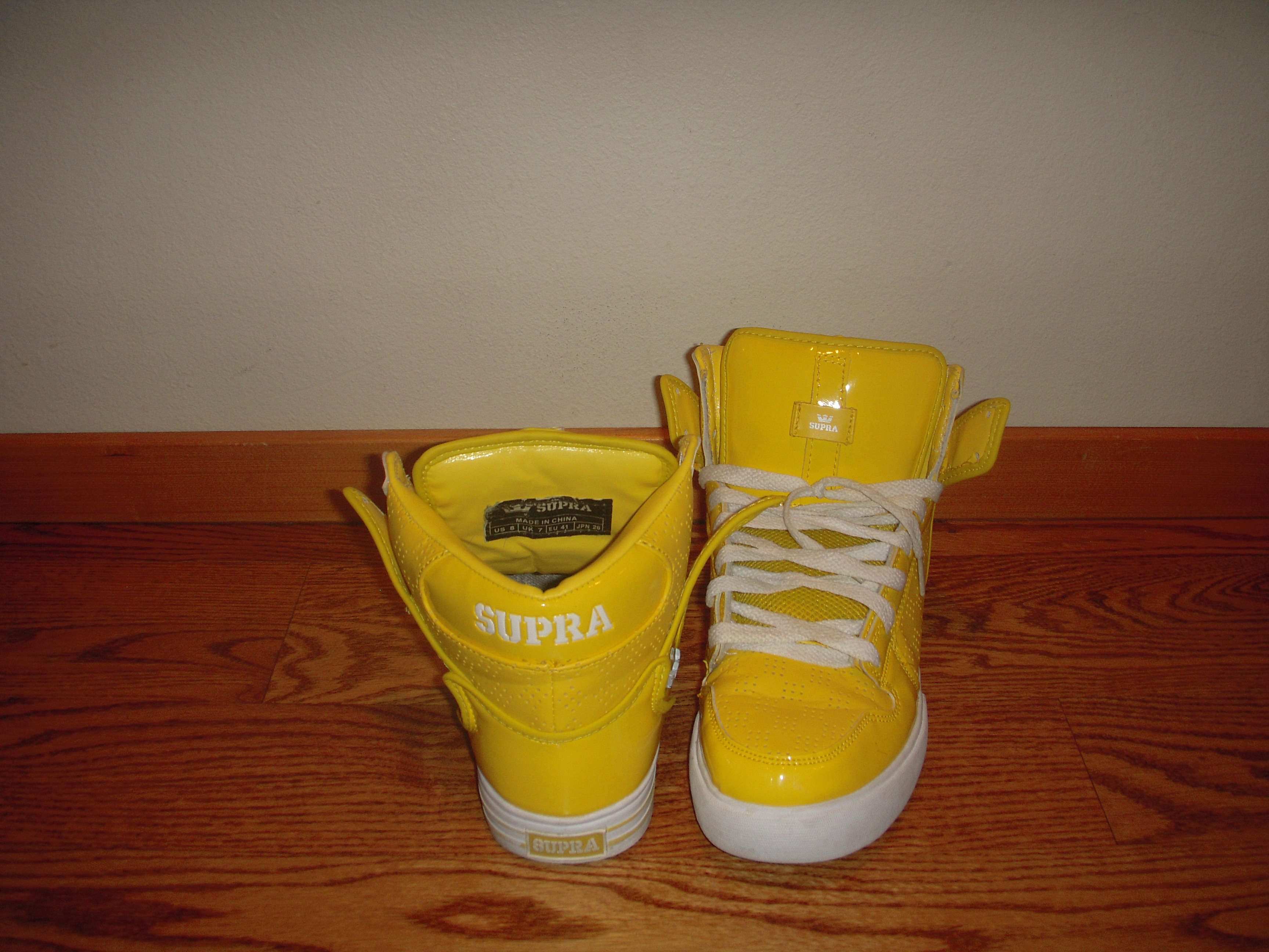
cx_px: 634
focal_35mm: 38
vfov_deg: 37.7
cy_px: 476
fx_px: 1393
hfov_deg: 49.0
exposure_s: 1/30
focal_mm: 6.3
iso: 100
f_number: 3.3
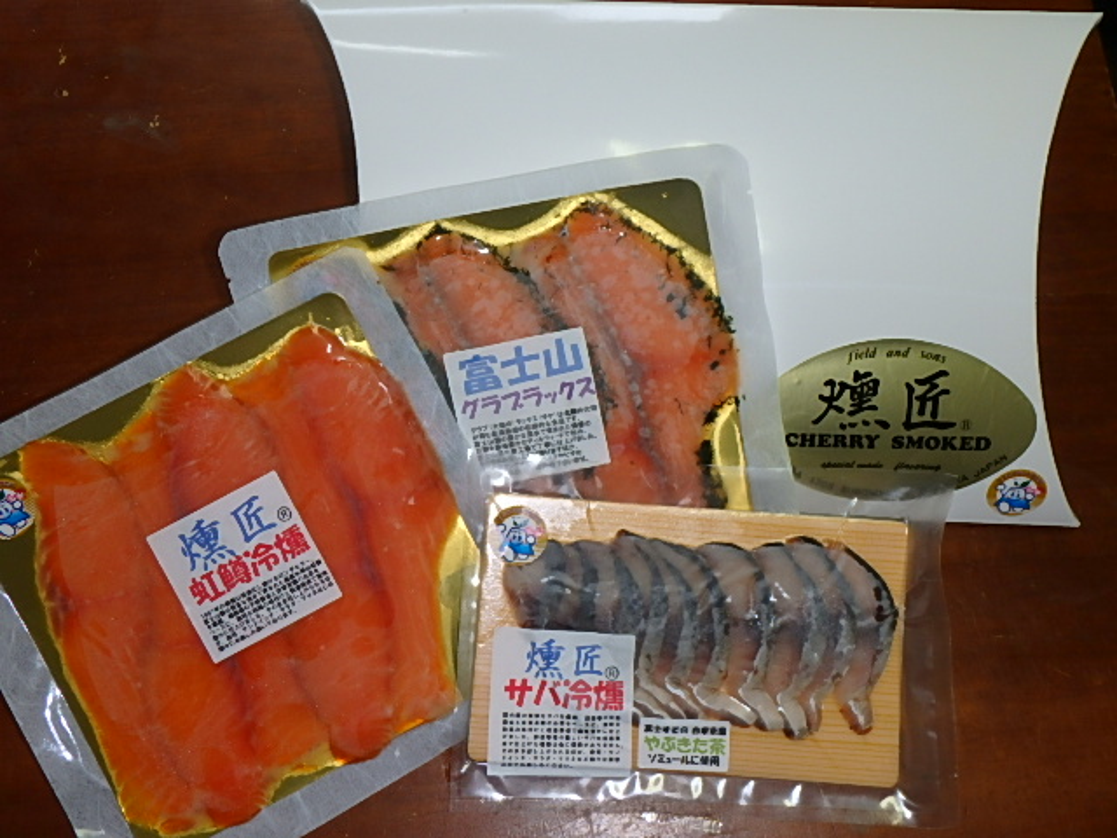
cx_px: 558
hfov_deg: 51.4
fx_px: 1162
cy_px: 419
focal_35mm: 36
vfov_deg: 39.7
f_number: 5
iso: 200
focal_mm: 6.4
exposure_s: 1/40
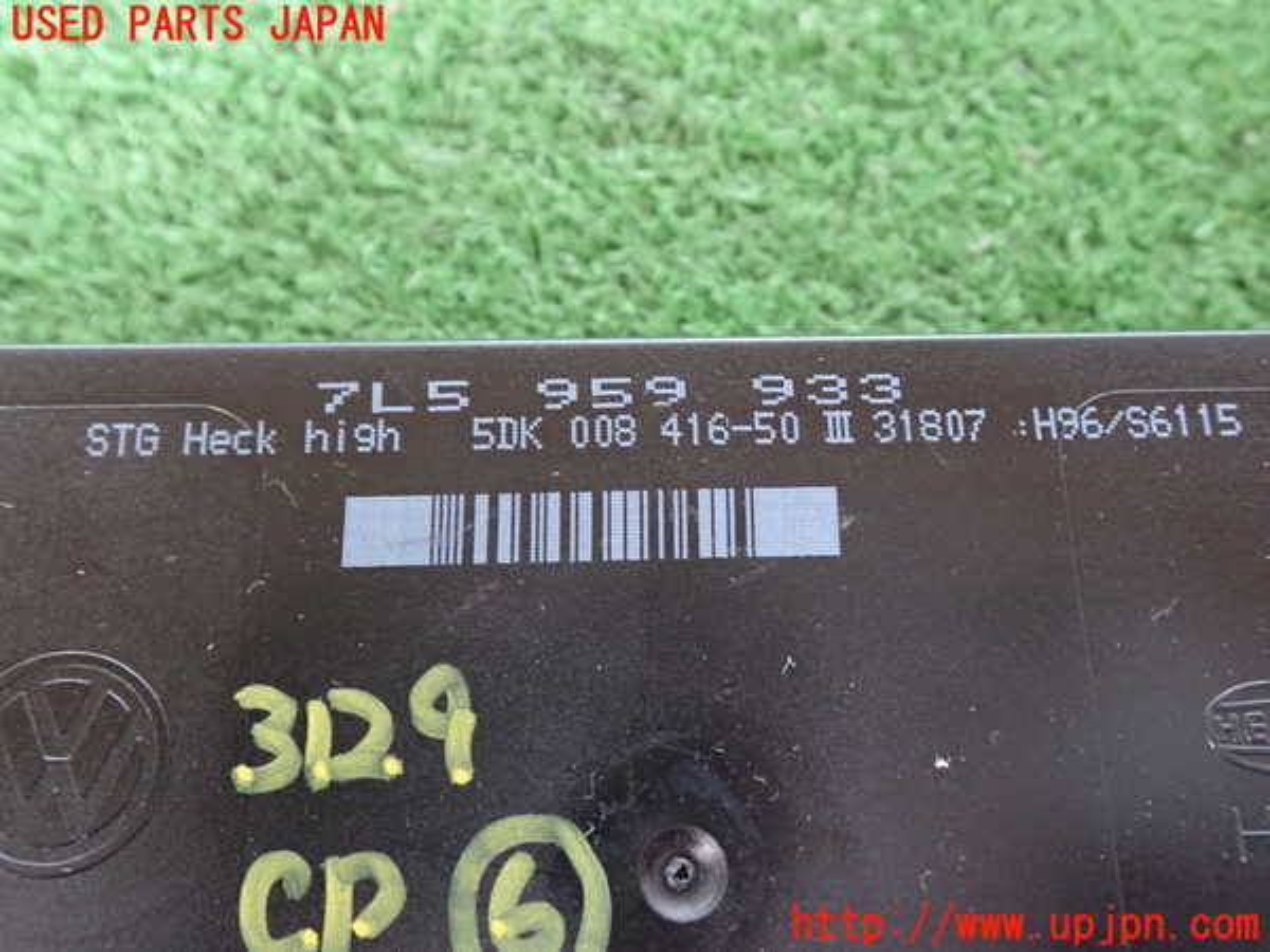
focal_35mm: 32
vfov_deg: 44.2
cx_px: 635
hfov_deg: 56.8
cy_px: 476
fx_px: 1174
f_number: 2.4
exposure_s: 1/30
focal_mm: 5.79
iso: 800
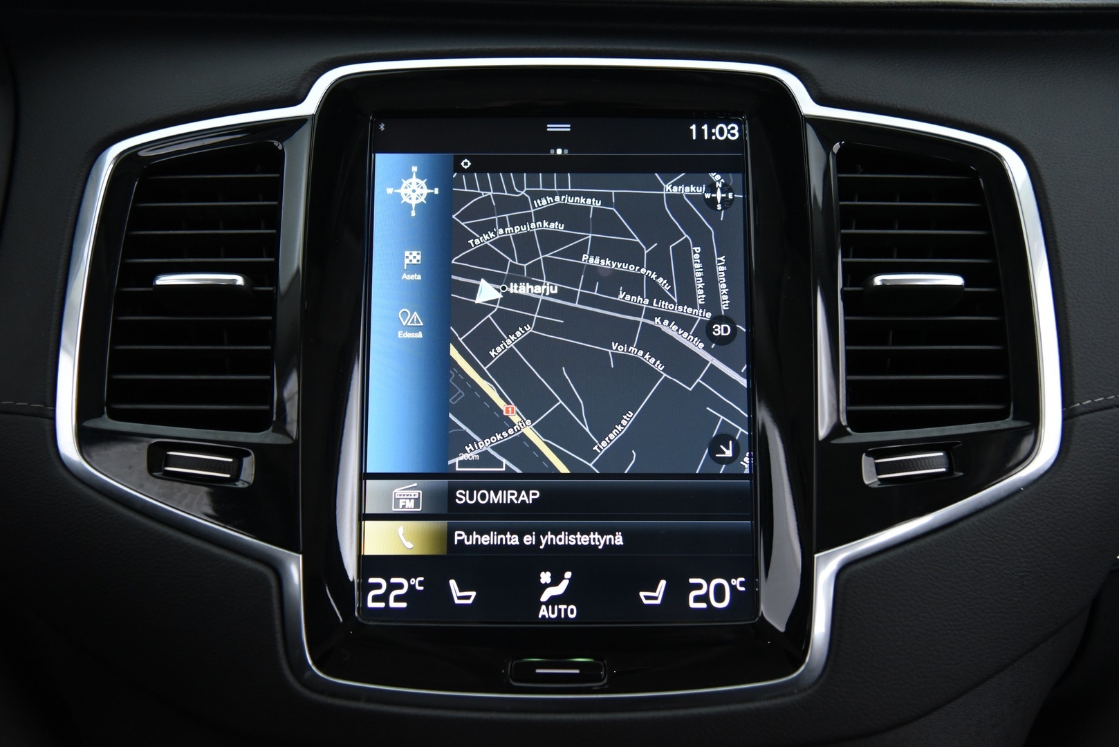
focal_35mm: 44
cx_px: 560
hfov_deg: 44.5
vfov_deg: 30.5
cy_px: 374
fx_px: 1368
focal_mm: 44
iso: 4000
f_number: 4
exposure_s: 1/40
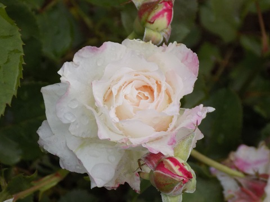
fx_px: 1310
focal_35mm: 168
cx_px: 135
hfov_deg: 11.8
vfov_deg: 8.8
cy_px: 101
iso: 220
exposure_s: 1/30
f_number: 5.3
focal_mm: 29.9
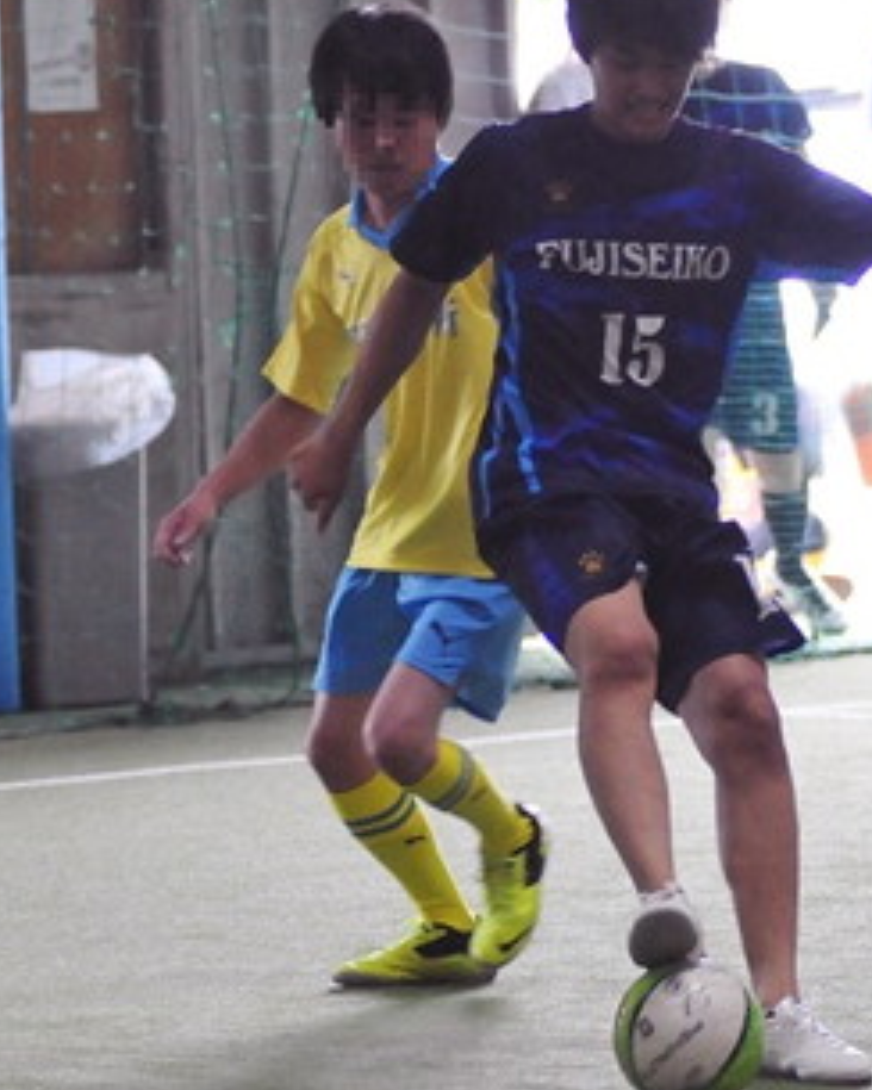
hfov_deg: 4.8
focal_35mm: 323
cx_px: 393
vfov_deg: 6.0
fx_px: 10420
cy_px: 520
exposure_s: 1/500
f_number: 2.8
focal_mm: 100
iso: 2000
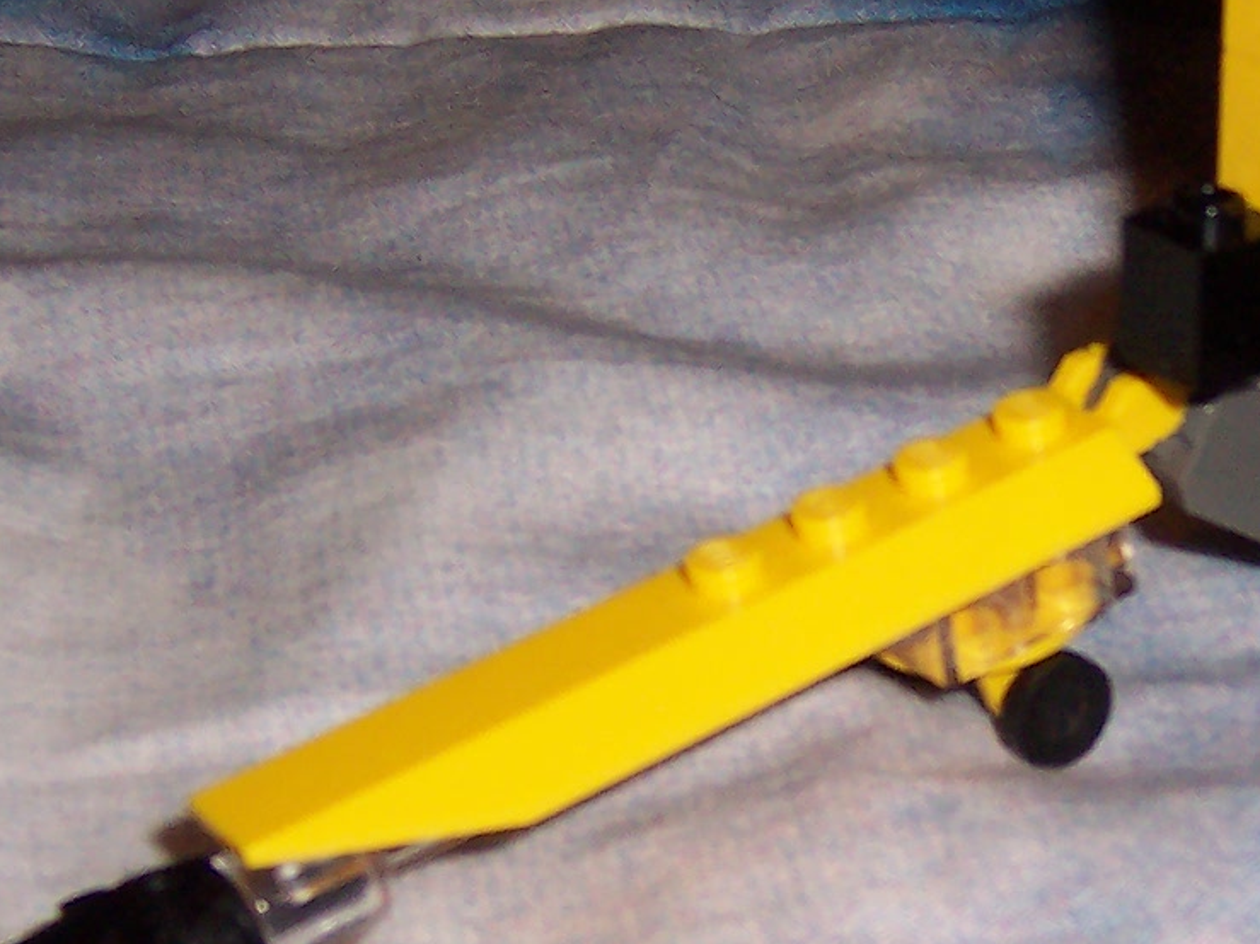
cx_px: 1173
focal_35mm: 99
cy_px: 569
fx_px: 3603
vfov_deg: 14.9
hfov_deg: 19.4
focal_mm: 5.6
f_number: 2.8
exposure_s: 1/60
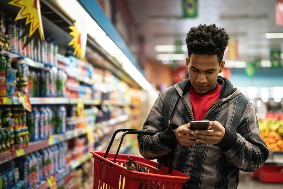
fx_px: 393
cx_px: 142
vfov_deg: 27.0
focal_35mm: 50
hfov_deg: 39.6
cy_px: 94
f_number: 1.4
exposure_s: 1/400
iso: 1000
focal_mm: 50
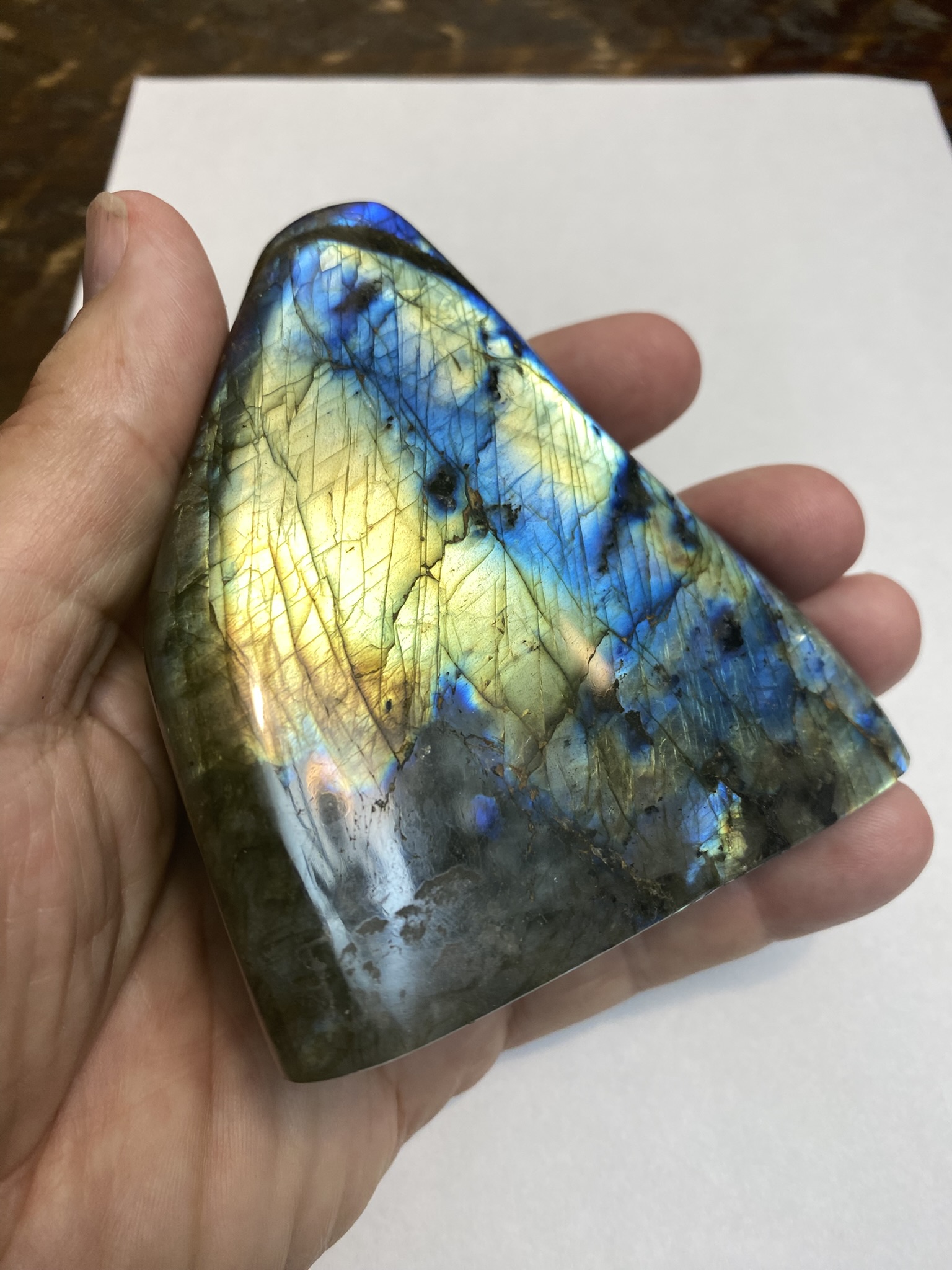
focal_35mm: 25
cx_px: 476
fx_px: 917
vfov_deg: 69.4
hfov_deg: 54.9
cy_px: 635
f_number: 1.8
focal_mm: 4.25
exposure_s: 1/120
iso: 80
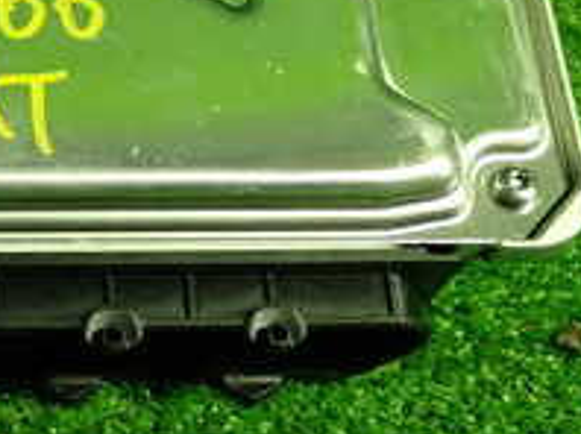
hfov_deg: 21.0
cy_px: -65
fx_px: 1526
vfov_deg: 15.7
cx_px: 44
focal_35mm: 91
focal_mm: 5.4
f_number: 2.3
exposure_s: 1/30
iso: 250
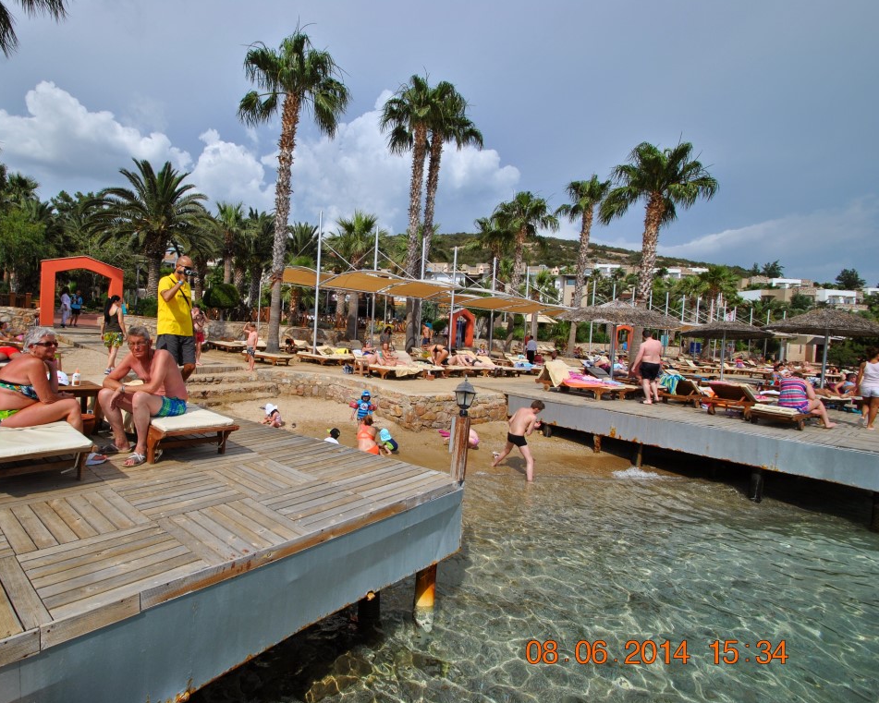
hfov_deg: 88.7
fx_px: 442
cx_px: 359
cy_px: 351
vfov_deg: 77.0
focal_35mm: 17
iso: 100
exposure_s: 1/320
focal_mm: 10
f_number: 9
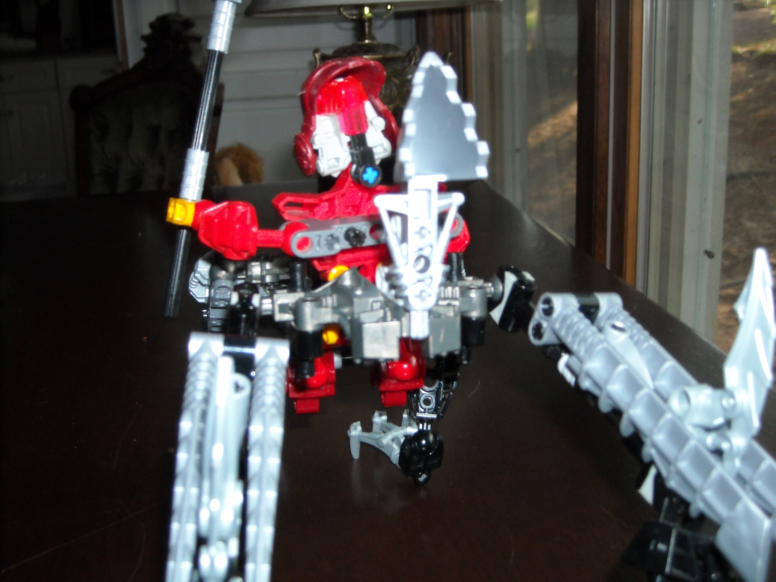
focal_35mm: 44
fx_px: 986
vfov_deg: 32.9
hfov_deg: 42.9
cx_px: 388
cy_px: 291
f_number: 3.1
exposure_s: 1/60
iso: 200
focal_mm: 7.1
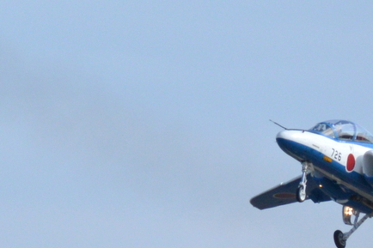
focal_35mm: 1107
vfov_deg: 1.2
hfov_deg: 1.9
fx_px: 11465
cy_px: 197
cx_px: 76
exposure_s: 1/4000
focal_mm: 400
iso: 1100
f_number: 8
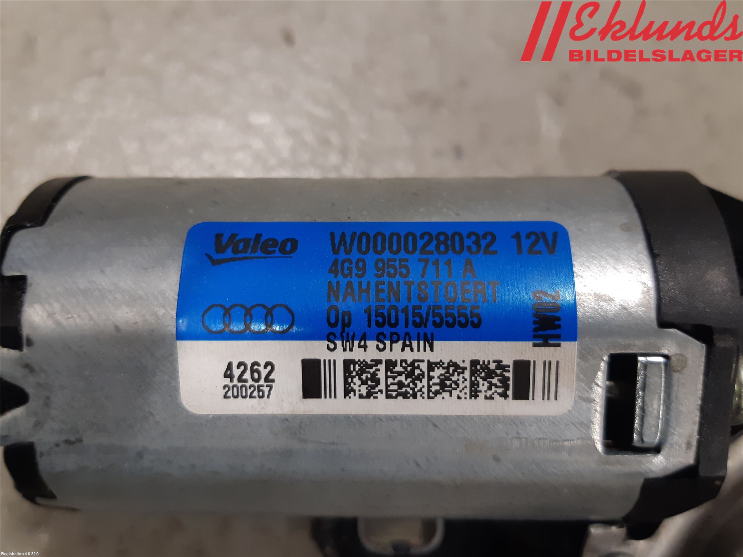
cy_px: 278
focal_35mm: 26
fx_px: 558
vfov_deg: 53.1
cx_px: 372
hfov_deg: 67.3
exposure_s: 1/50
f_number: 1.7
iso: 125
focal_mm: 3.93
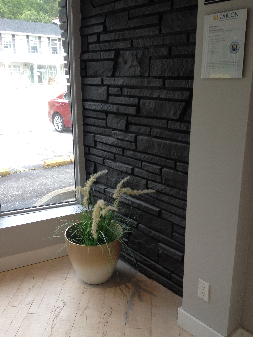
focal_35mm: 36
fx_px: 351
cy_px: 166
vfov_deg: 51.4
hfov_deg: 39.7
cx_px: 123
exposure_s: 1/60
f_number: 2.4
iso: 64
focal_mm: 4.28
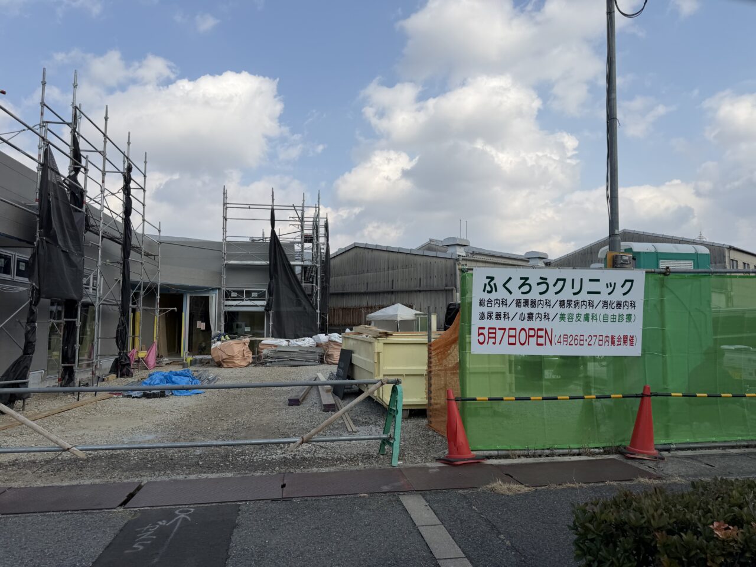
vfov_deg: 56.8
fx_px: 524
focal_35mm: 24
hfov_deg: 71.6
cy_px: 284
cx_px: 378
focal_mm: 6.76
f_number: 1.78
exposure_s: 1/6173
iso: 80
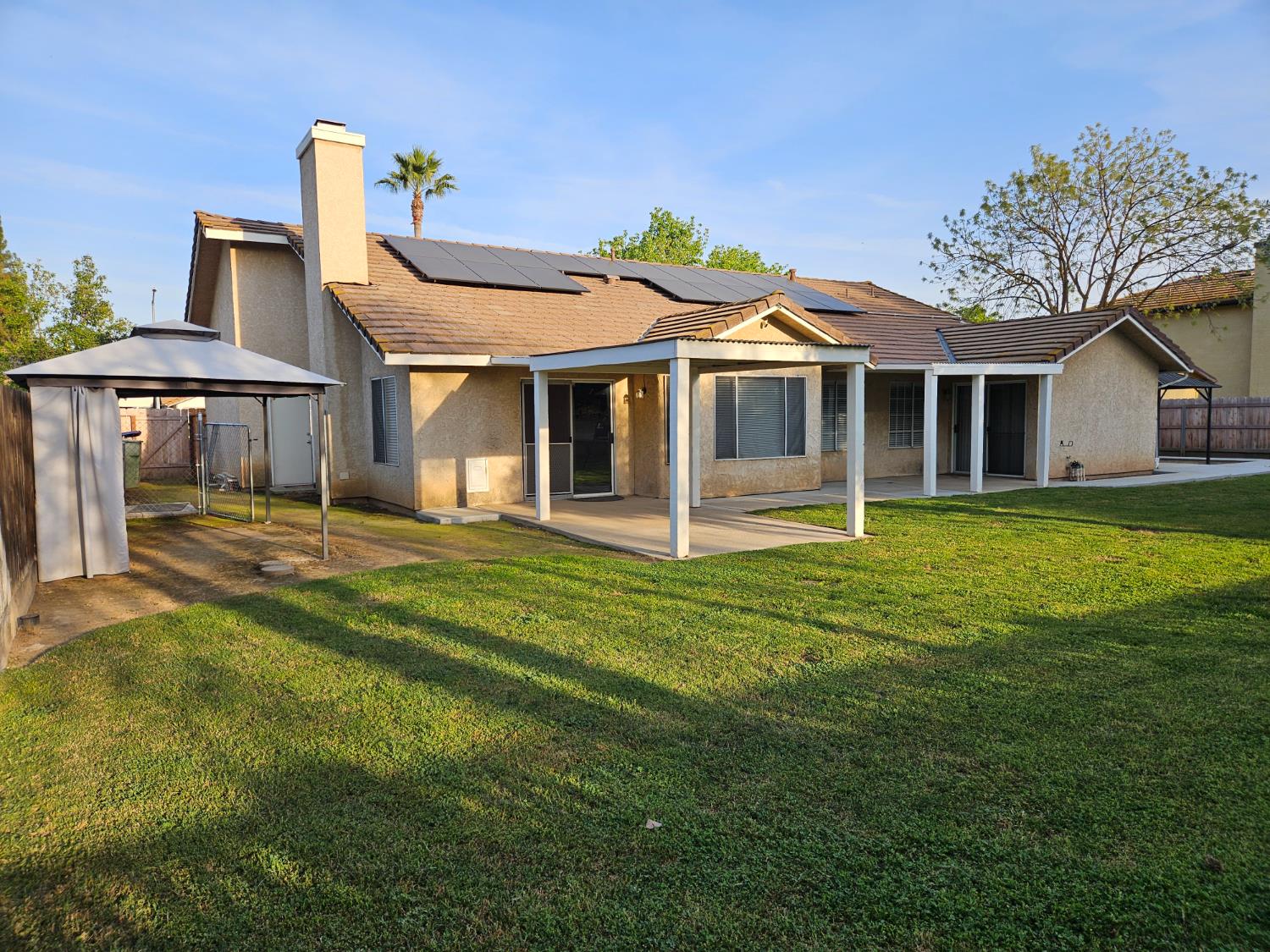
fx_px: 844
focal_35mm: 23
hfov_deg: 73.9
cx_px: 635
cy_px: 476
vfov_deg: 58.9
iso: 25
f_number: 1.8
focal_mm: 5.4
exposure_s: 1/734
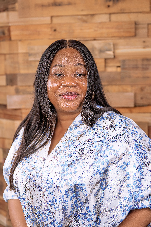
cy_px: 114
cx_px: 76
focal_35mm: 42
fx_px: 265
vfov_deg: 46.4
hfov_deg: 31.9
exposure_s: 1/160
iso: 100
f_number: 2.8
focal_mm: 42
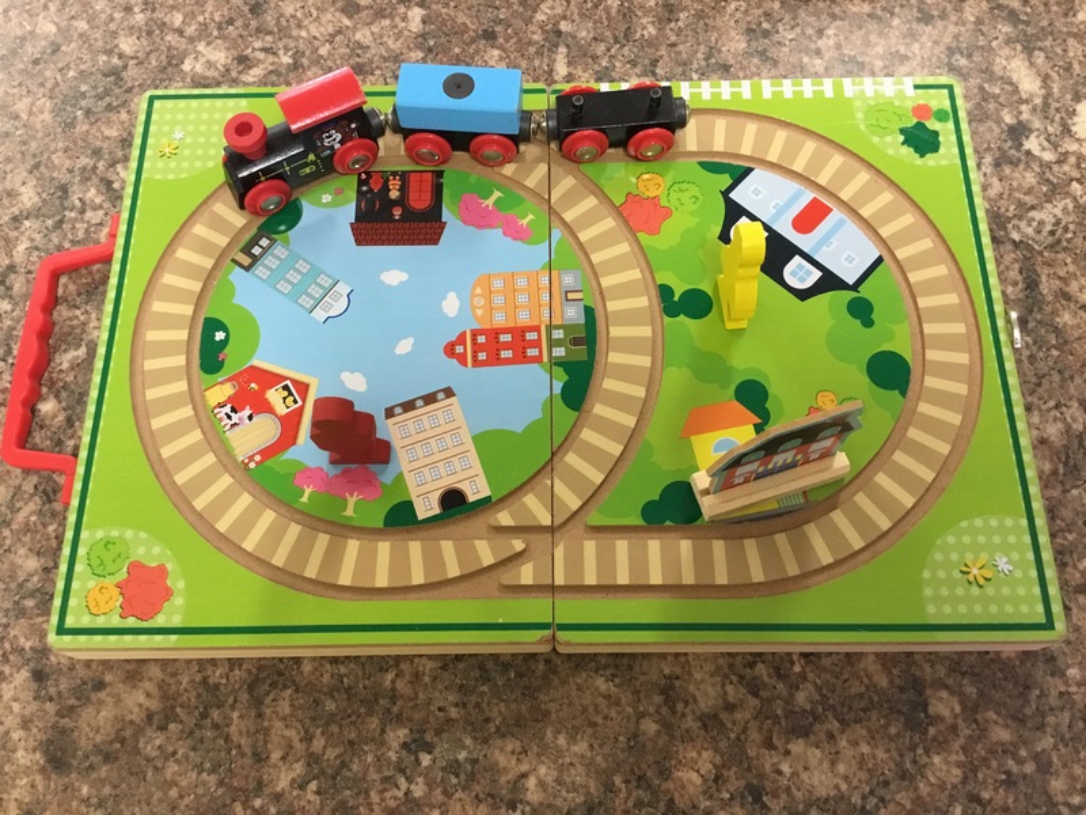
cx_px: 543
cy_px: 408
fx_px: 973
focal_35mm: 31
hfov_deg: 58.4
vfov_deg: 45.4
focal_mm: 3.3
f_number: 2.4
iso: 200
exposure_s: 1/33
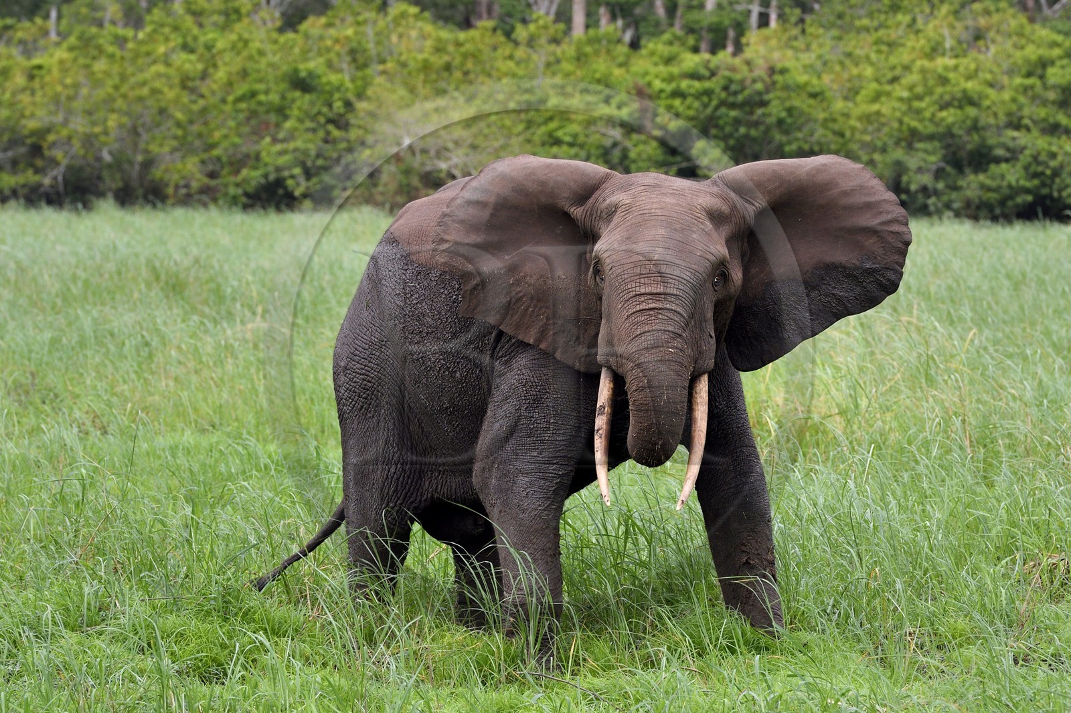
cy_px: 356
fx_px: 5948
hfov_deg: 10.3
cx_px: 536
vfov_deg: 6.9
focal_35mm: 200
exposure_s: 1/400
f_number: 8
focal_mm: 200
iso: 800
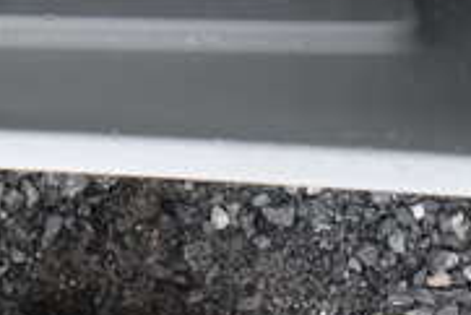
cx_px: 83
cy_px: -198
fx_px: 1192
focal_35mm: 91
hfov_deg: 22.0
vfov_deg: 13.9
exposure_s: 1/250
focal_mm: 18
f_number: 6.3
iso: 200
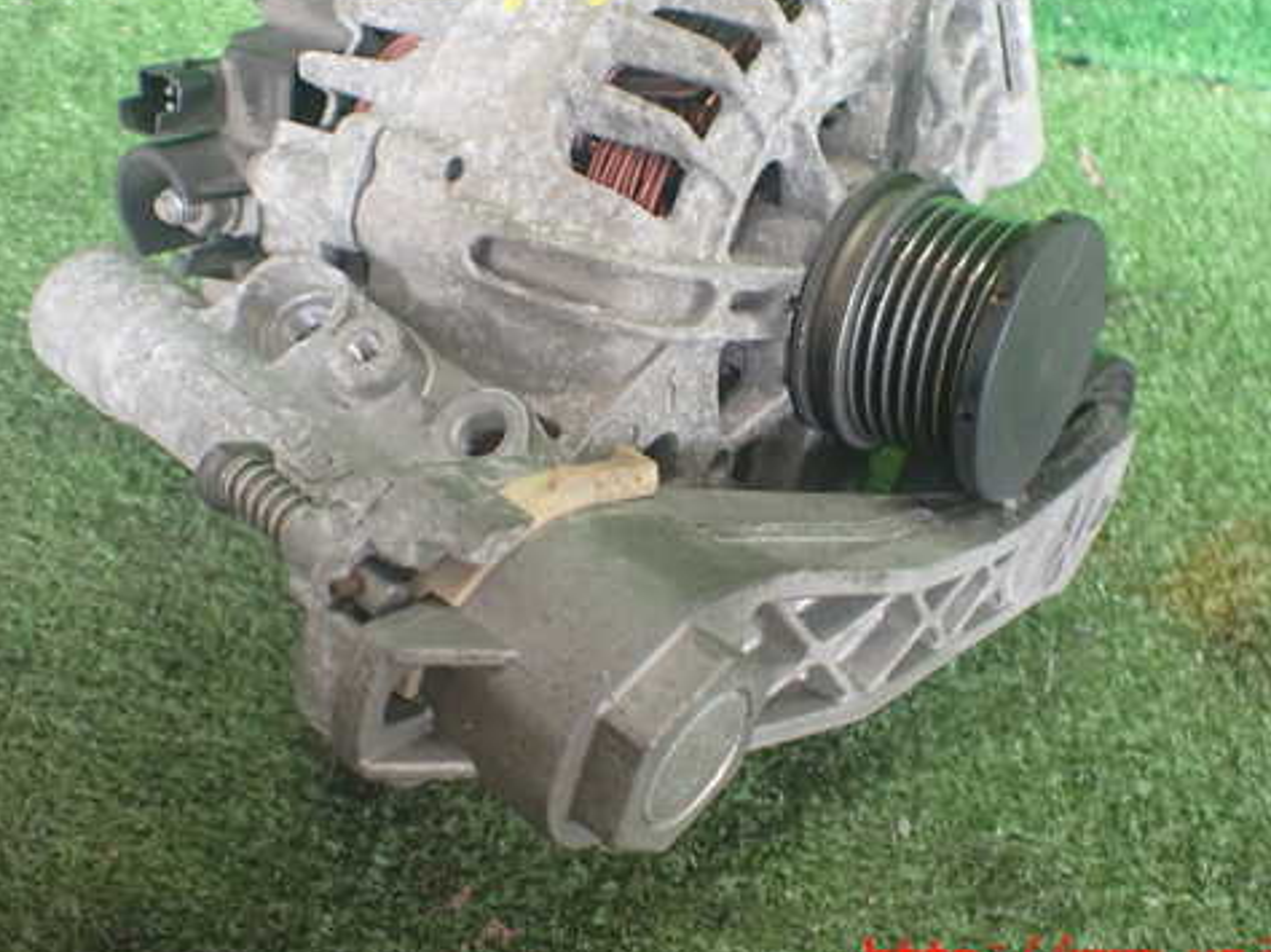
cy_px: 394
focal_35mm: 38
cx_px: 665
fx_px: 1395
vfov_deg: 37.6
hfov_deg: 49.0
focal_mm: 5.4
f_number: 2.3
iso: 800
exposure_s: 1/125
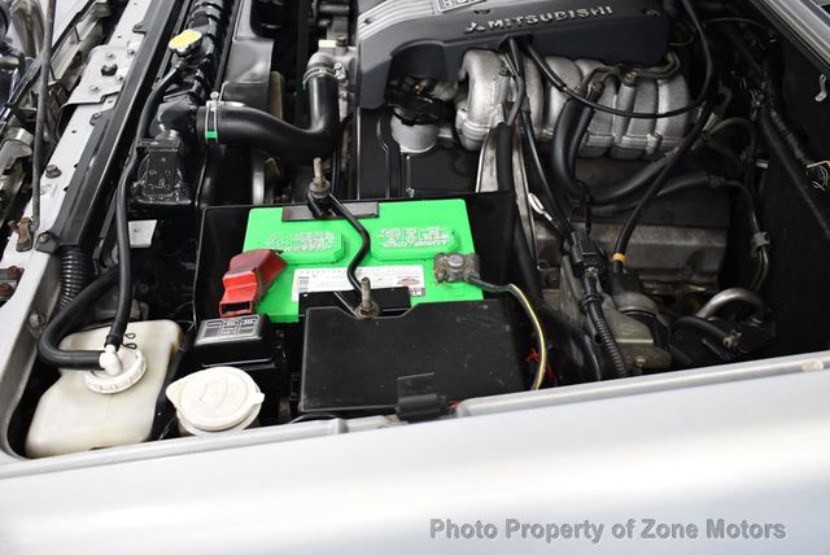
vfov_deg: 36.9
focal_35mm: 36
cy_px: 278
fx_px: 831
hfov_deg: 53.1
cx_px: 415
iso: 1800
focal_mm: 18
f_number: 3.5
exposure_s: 1/125
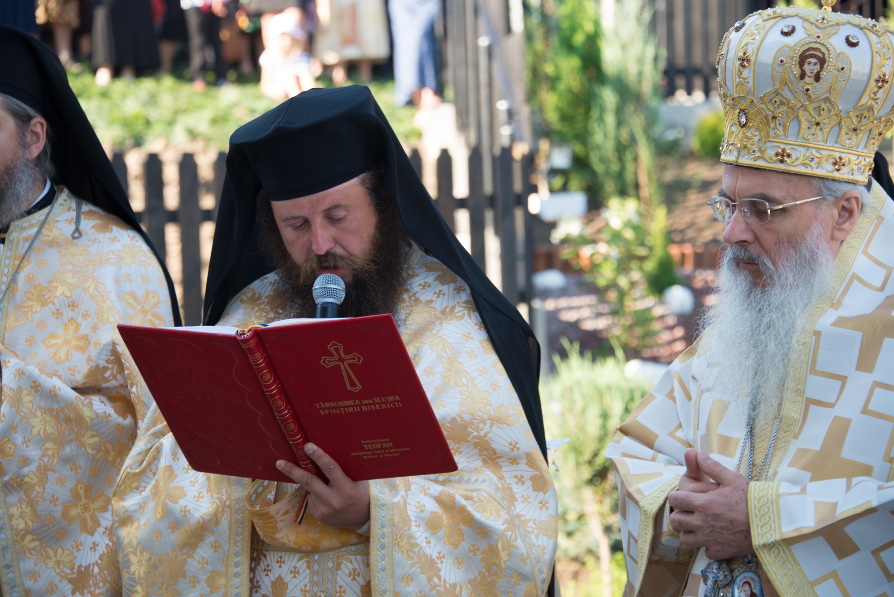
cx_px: 447
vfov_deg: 11.2
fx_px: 3031
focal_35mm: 122
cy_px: 298
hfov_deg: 16.8
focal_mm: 122
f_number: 5.6
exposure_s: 1/50
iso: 100
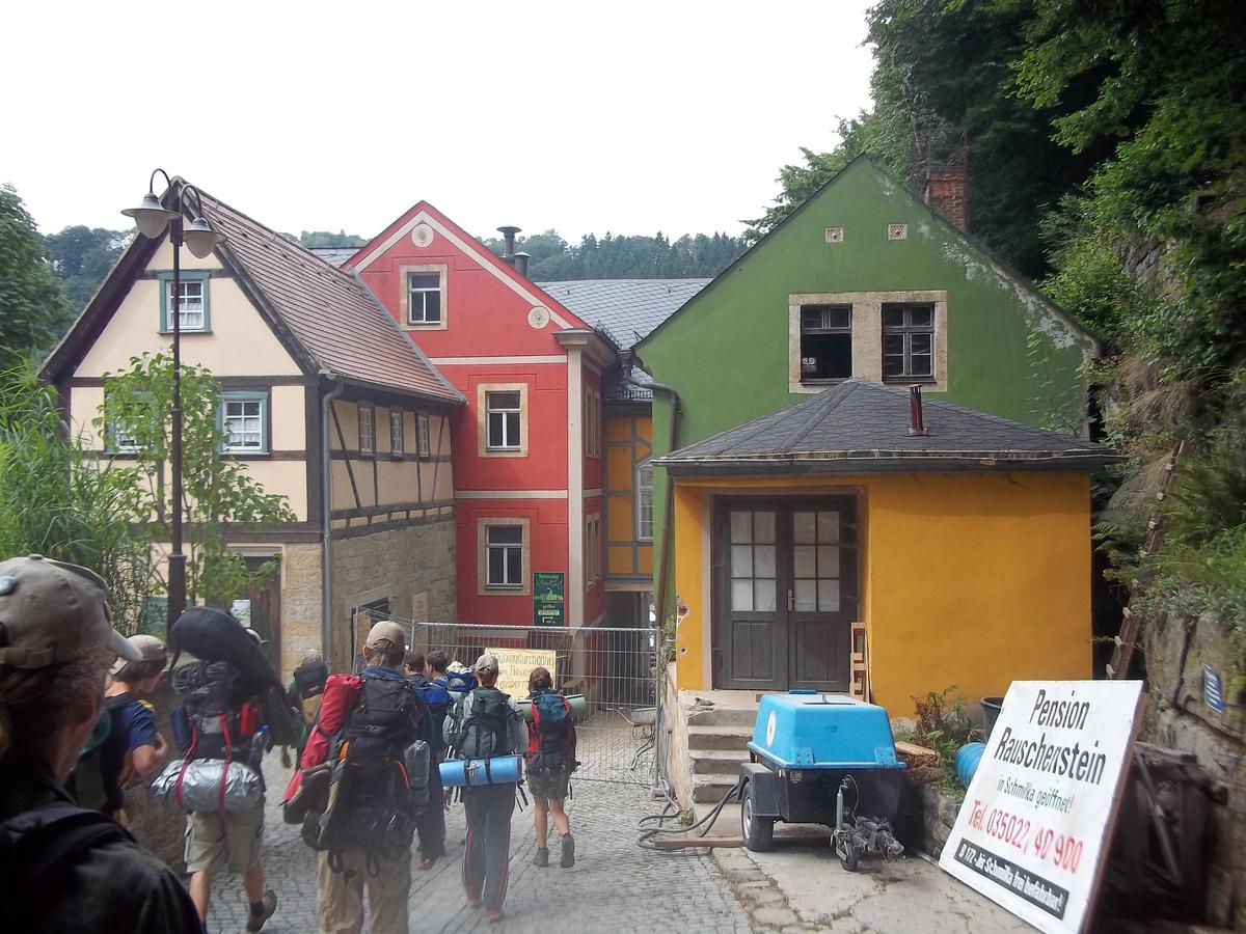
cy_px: 467
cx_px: 623
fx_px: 1152
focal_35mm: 32
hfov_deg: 56.8
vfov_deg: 44.2
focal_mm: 5.7
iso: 80
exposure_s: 1/400
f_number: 2.9
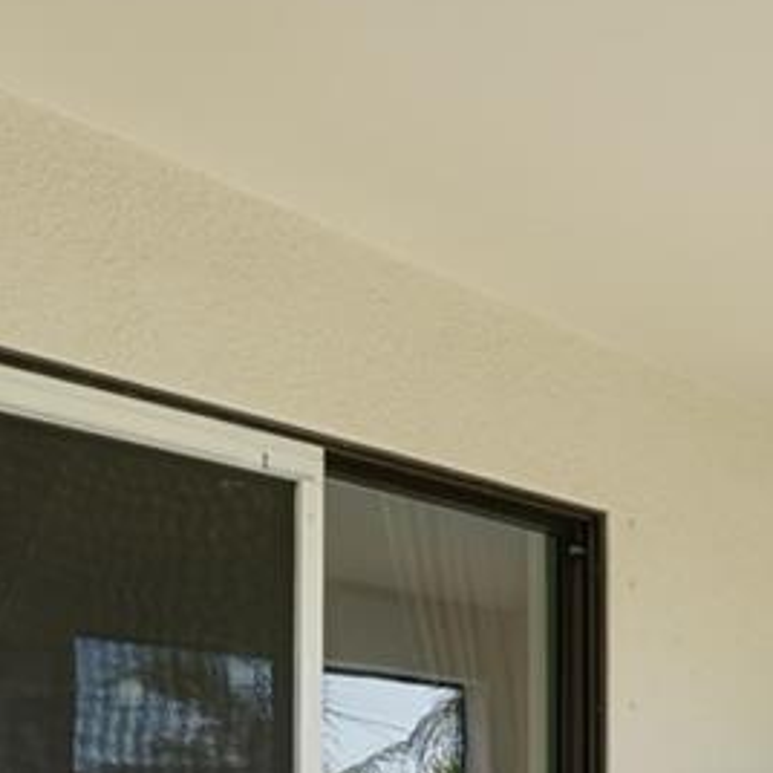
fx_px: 1314
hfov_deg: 32.7
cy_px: 849
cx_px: 459
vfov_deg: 29.6
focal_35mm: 52
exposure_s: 1/4000
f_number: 9
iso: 400
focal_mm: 16
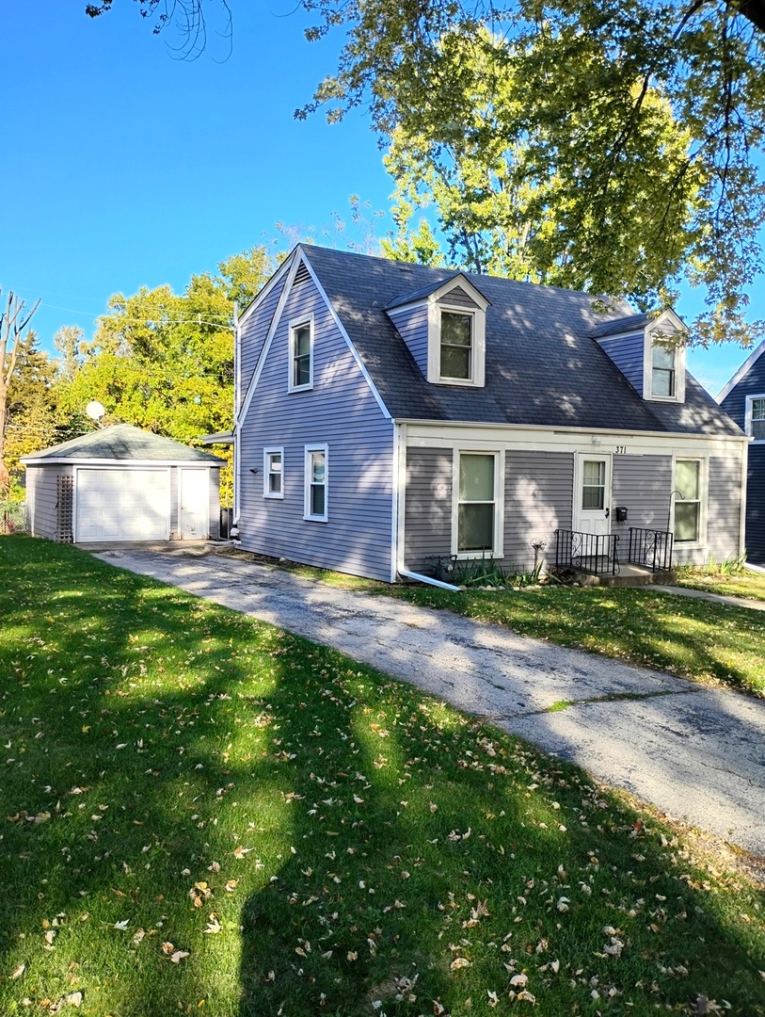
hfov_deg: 49.8
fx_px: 823
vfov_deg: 63.4
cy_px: 508
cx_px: 382
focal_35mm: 28
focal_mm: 4.26
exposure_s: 1/217
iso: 100
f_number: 1.8
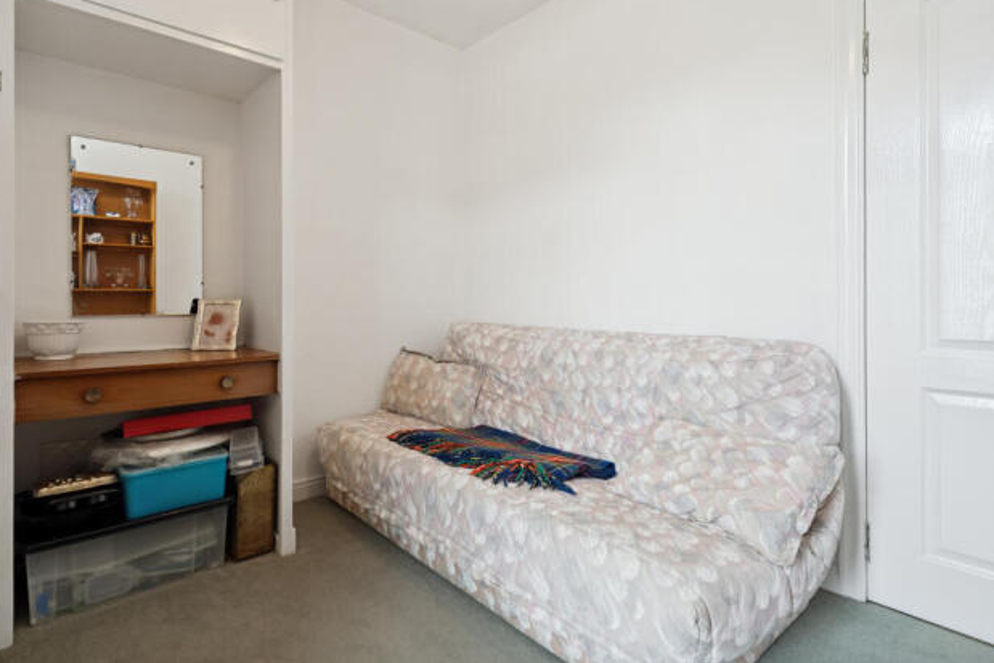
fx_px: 497
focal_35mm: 18
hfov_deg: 89.9
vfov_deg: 67.4
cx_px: 476
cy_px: 314
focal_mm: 17
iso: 320
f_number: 5.6
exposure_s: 1/15
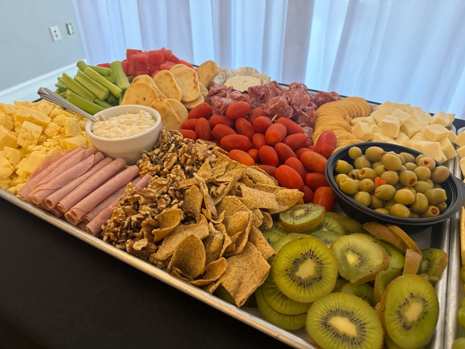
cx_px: 232
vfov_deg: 56.8
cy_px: 174
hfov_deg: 71.6
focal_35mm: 24
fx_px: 322
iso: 500
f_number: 1.78
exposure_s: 1/60
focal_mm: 6.76
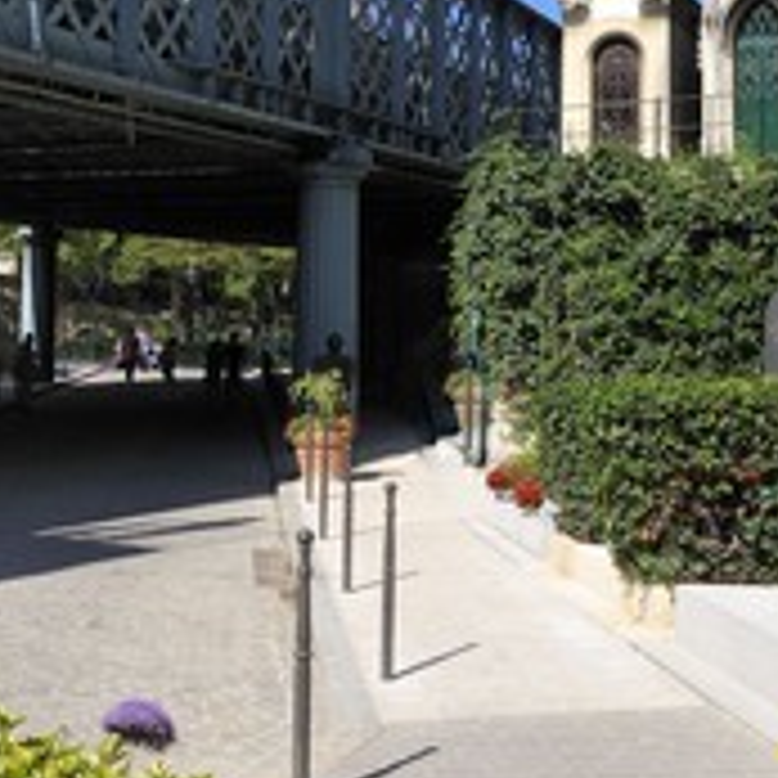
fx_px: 1627
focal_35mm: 64
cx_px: 324
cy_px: 238
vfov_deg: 26.7
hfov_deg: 26.8
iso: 200
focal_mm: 31
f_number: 13
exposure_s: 1/125
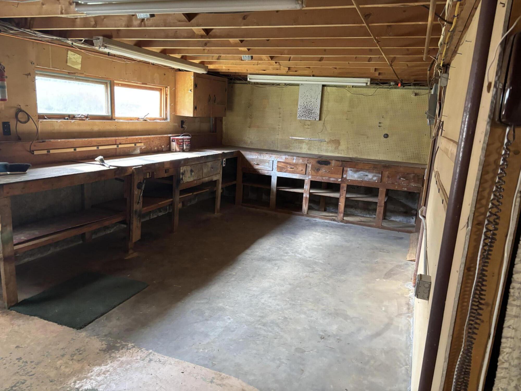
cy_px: 196
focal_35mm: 26
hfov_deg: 67.3
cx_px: 260
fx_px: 391
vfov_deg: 53.1
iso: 400
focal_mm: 5.96
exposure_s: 1/60
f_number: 1.6
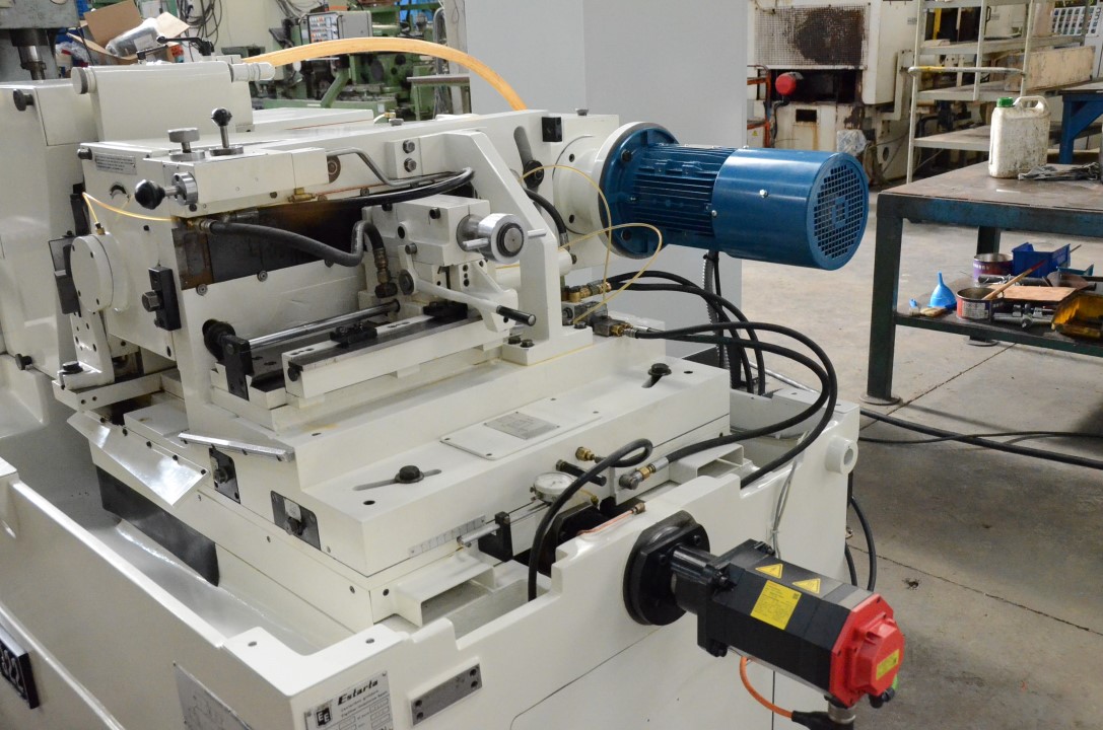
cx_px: 552
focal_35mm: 33
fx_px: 1009
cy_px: 365
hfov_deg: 57.3
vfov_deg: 39.8
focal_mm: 22
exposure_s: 1/160
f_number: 6.3
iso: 6400
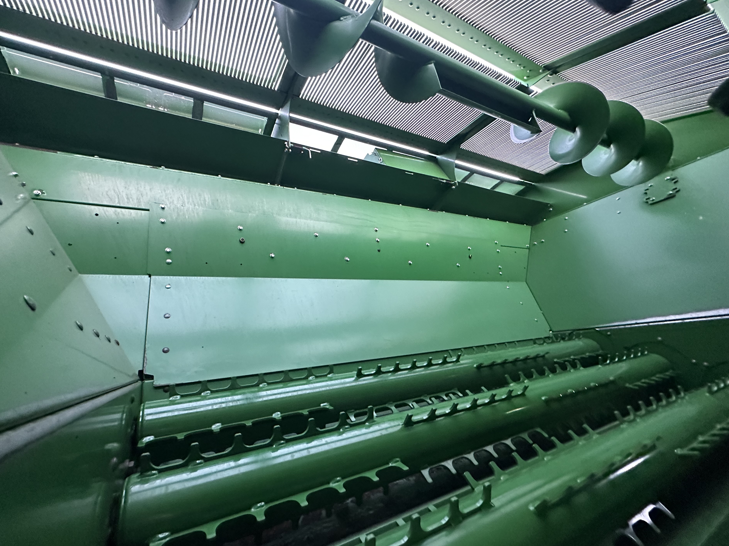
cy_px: 279
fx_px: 316
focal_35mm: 15
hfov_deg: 98.0
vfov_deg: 81.7
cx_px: 340
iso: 640
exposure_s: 1/60
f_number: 2.2
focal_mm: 2.22
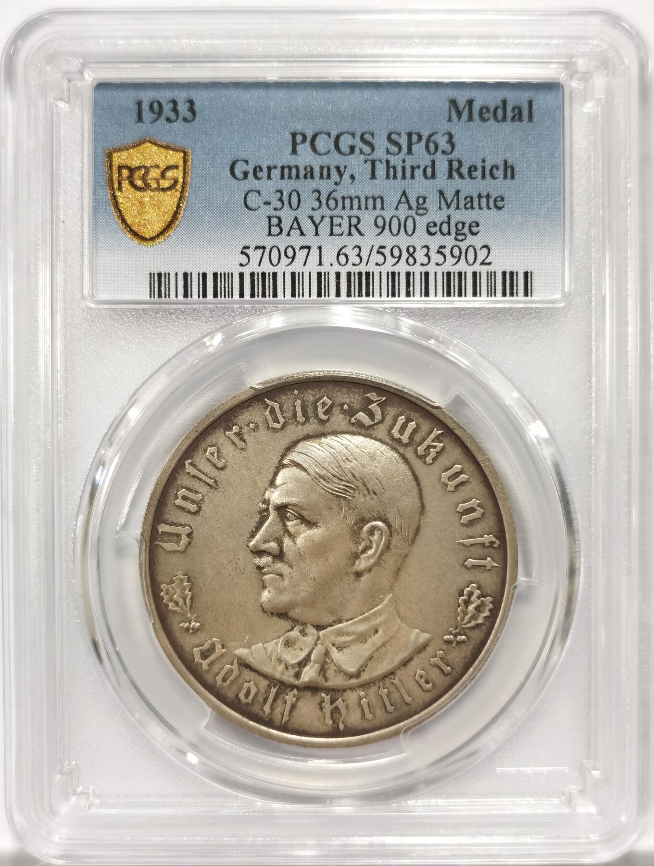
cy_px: 433
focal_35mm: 54
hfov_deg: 27.2
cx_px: 327
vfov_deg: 35.5
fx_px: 1354
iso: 125
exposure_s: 1/100
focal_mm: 5.56
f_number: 16
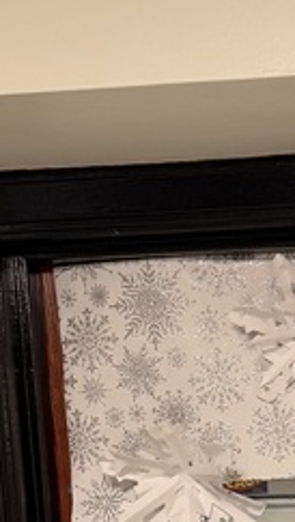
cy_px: 844
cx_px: 465
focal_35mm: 110
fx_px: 1527
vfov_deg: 17.1
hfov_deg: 10.6
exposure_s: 1/60
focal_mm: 6.76
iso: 125
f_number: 1.78
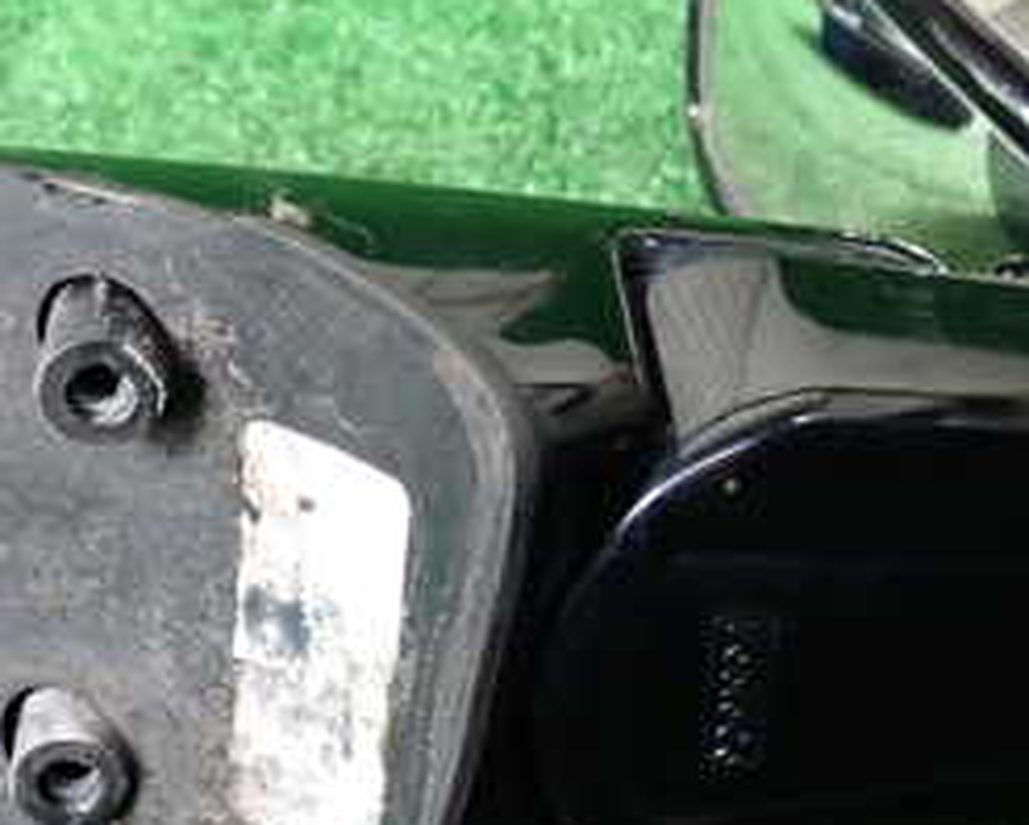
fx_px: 2164
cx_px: 583
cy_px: 388
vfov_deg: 21.6
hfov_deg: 26.7
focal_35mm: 71
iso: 1000
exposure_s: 1/250
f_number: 2.3
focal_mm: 5.4
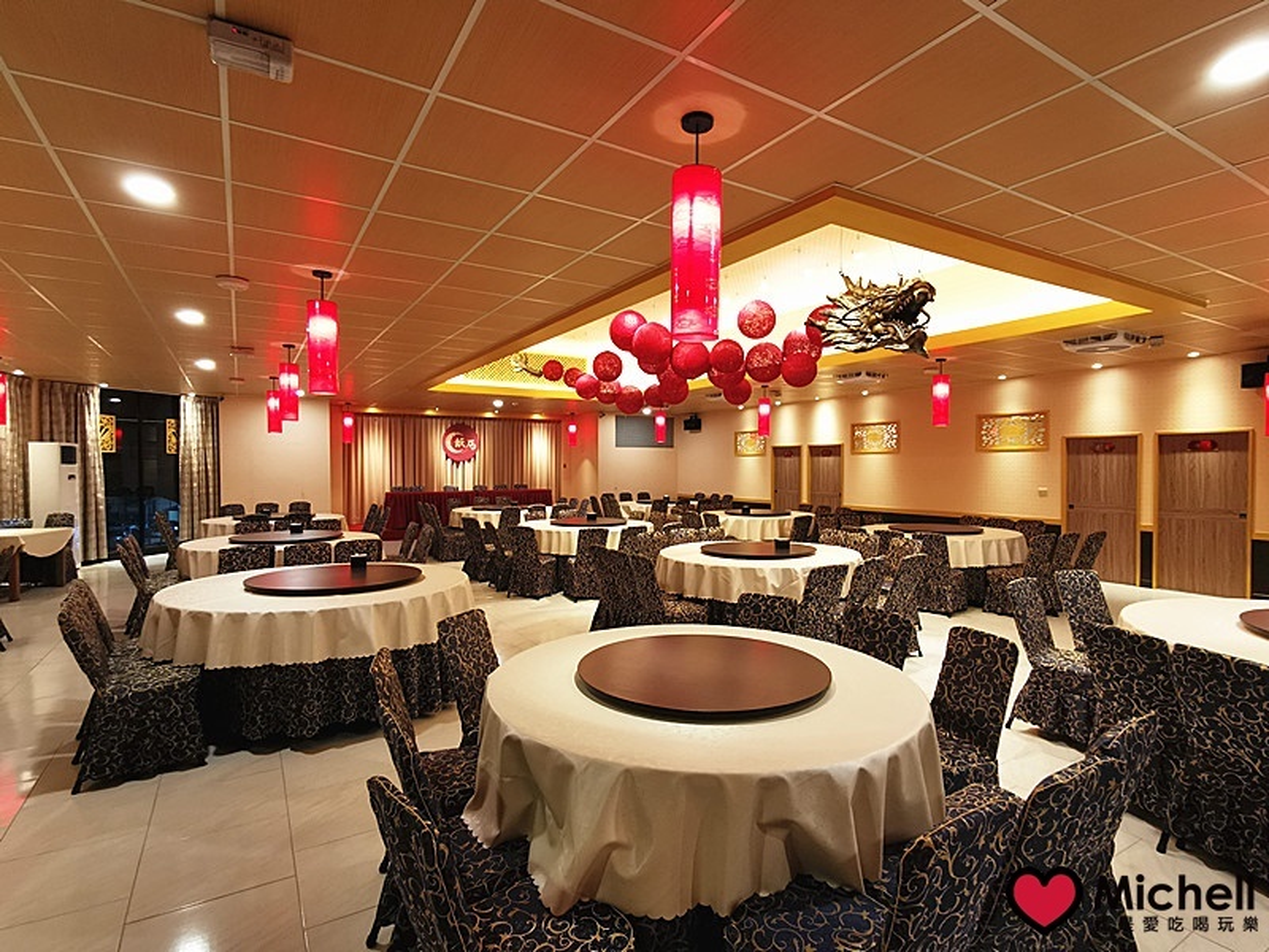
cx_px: 634
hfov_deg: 91.0
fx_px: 623
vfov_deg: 74.7
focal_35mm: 17
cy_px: 476
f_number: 2.2
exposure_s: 1/30
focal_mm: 2.35
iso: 250
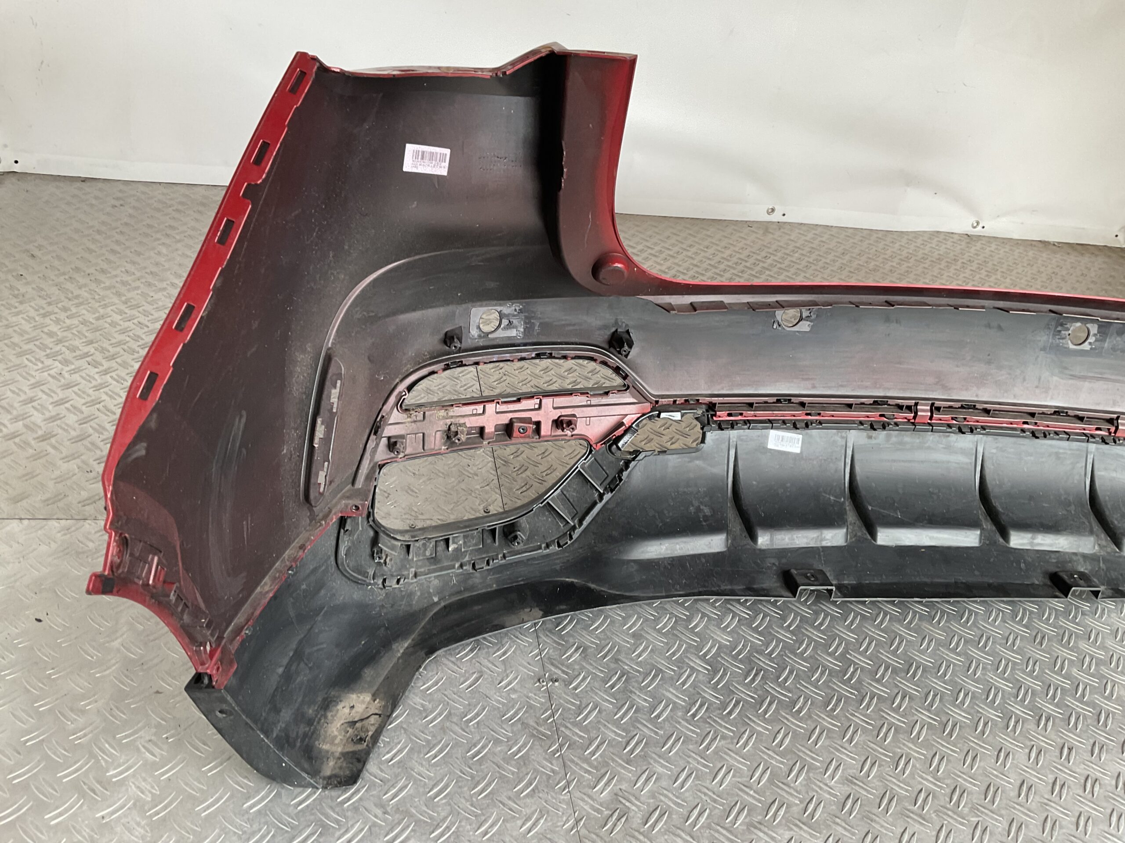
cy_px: 422
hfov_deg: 61.7
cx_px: 562
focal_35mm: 29
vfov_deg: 48.2
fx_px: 942
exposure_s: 1/100
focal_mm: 3
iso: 40
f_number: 1.8
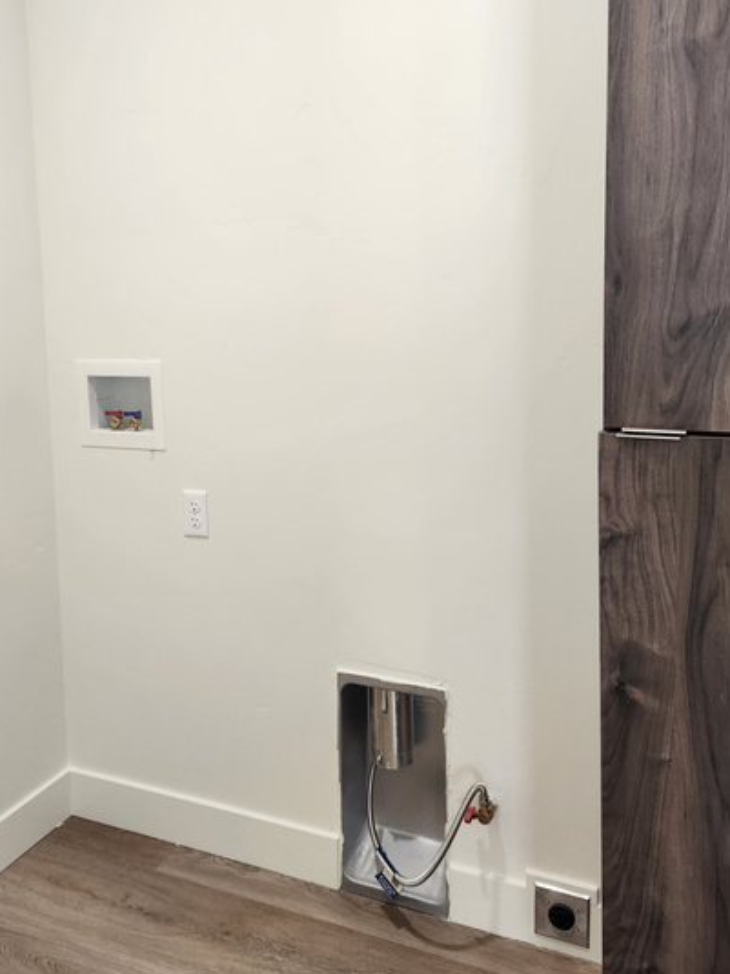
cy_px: 371
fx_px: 928
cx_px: 300
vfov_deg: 54.8
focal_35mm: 33
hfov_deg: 42.8
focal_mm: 5.4
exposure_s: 1/120
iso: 160
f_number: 1.8
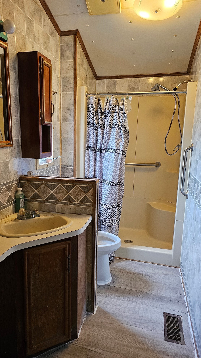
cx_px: 86
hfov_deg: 44.3
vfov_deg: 71.9
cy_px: 182
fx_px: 246
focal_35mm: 26
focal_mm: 6.3
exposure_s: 1/60
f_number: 1.7
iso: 640
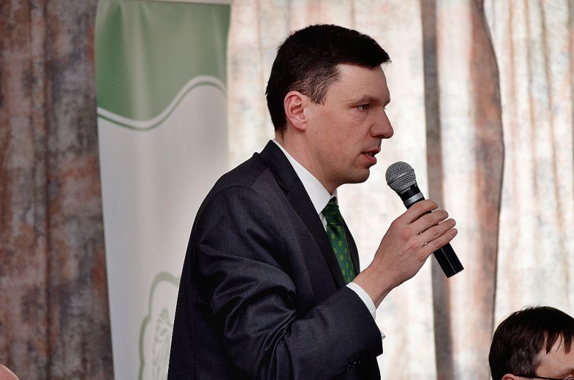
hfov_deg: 9.3
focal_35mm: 222
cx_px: 340
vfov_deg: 6.2
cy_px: 198
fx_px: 3532
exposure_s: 1/60
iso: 800
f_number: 4.8
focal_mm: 122
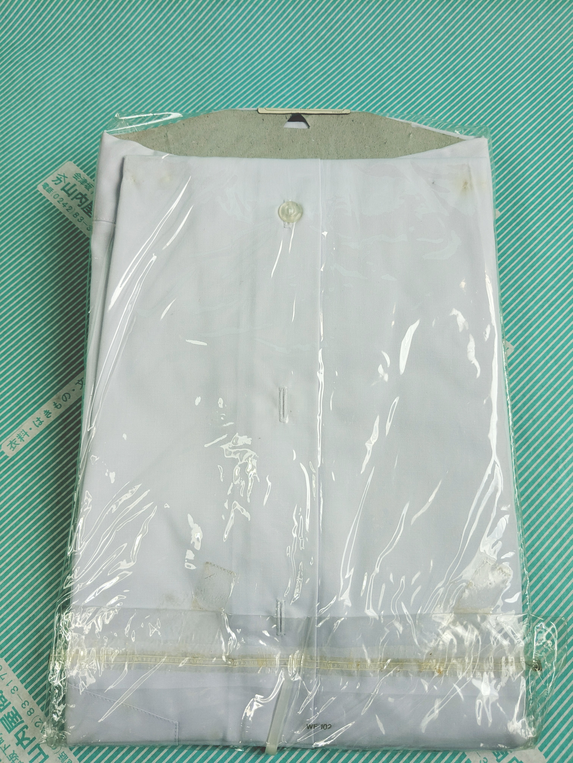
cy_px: 382
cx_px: 286
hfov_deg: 51.4
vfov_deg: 65.3
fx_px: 596
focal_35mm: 27
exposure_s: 1/99.9
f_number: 1.73
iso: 58
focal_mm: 4.38
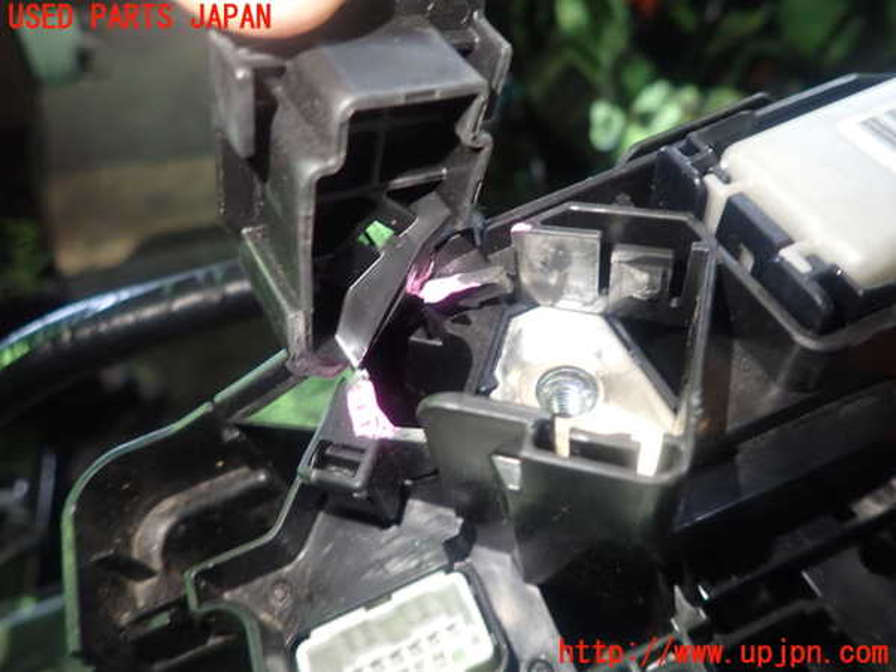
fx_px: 647
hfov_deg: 69.4
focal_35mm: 25
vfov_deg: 54.9
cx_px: 448
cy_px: 336
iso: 250
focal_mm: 4.5
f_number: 2
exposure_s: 1/30
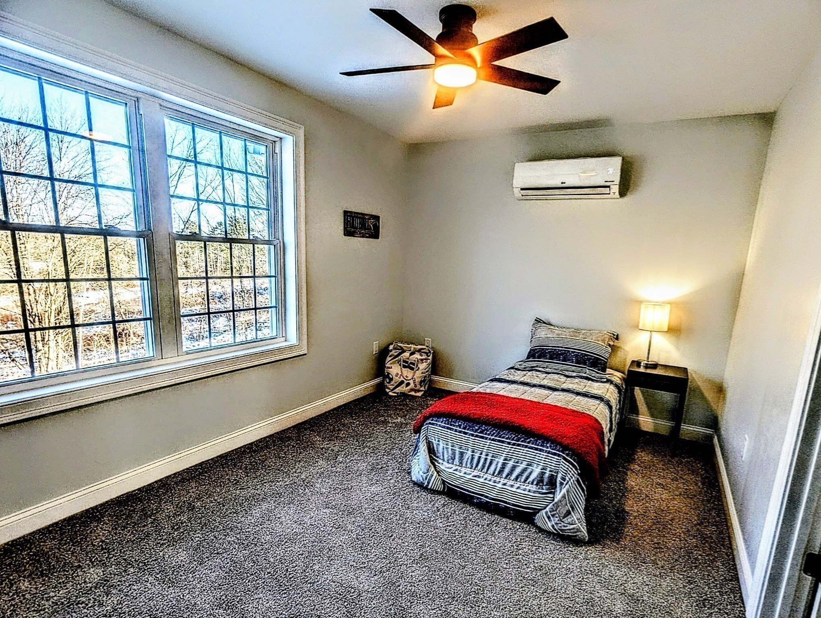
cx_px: 410
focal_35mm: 16
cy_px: 309
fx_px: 380
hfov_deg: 94.4
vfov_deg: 78.2
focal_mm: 2.35
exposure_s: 1/139
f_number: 2.2
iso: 35
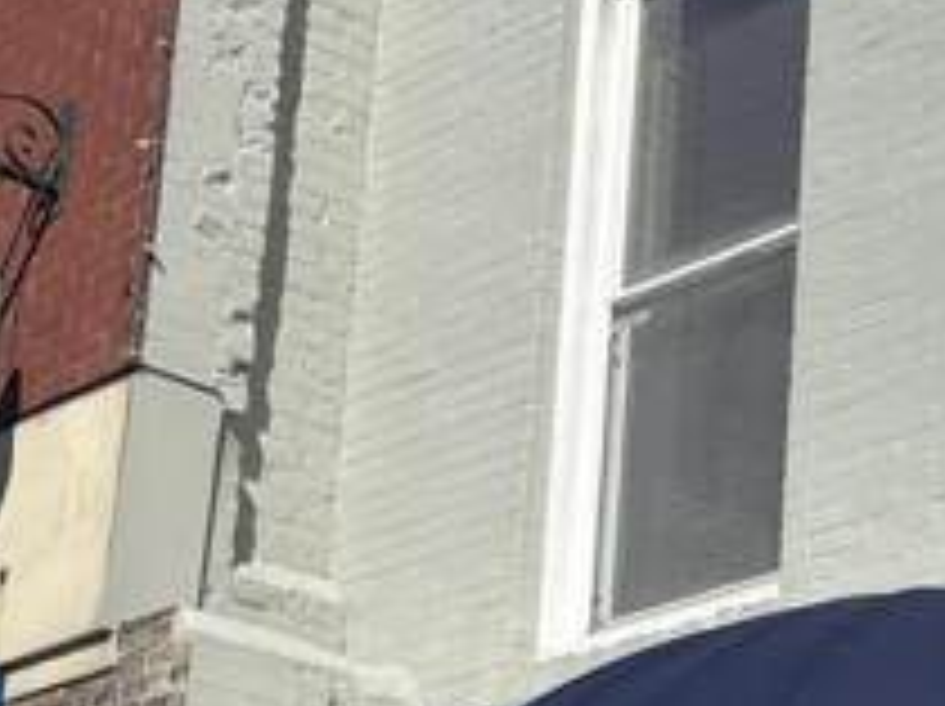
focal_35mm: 119
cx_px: 1174
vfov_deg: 12.3
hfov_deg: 15.9
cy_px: 728
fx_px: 3245
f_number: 1.6
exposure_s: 1/7194
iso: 50
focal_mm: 5.96
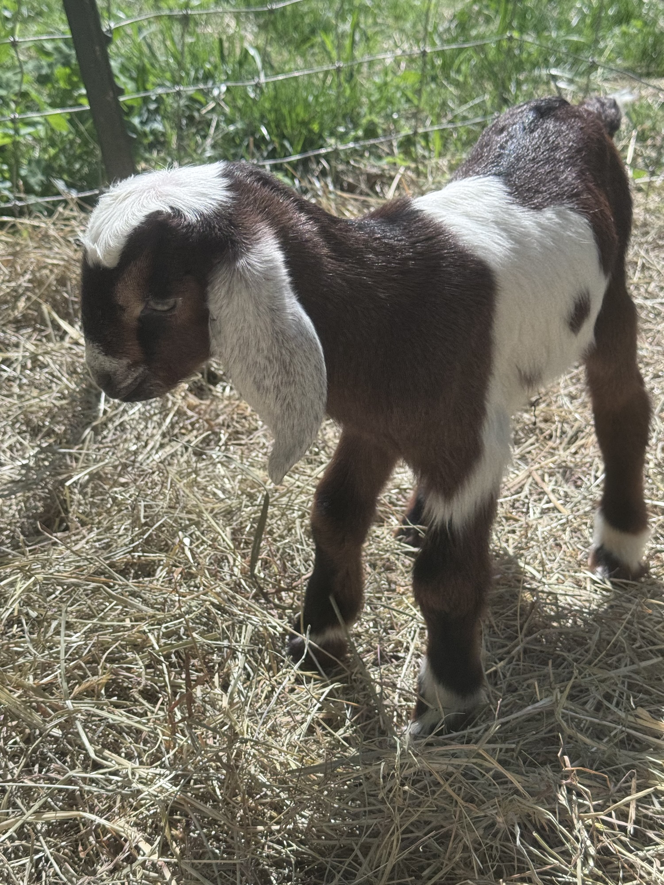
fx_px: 1228
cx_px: 332
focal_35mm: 48
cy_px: 442
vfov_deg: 39.7
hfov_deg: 30.3
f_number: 1.78
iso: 64
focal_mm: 6.76
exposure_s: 1/3096
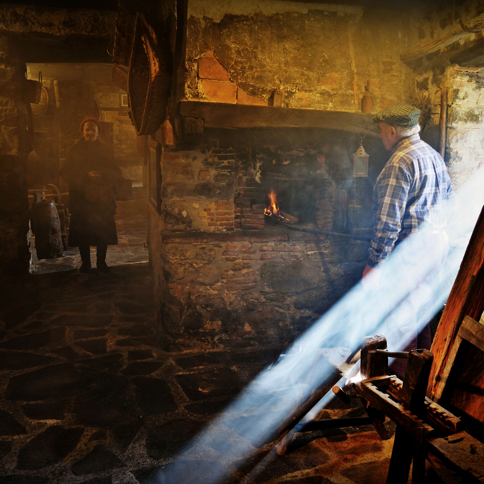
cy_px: 247
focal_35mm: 39
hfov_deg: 42.7
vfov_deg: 42.8
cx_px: 284
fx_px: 617
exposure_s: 1/3
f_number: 7.1
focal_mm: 30
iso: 200
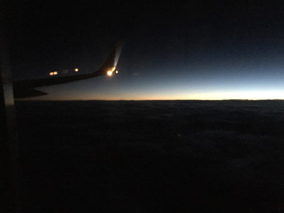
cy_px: 106
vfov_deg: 48.2
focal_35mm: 29
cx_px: 142
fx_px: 238
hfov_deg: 61.7
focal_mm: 4.15
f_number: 2.2
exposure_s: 1/15
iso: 2000
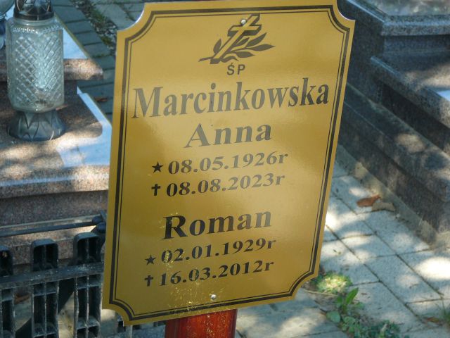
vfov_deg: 18.0
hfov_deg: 23.8
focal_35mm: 82
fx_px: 1066
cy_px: 169
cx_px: 225
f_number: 3.8
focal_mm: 12.2
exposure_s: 1/80
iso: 80
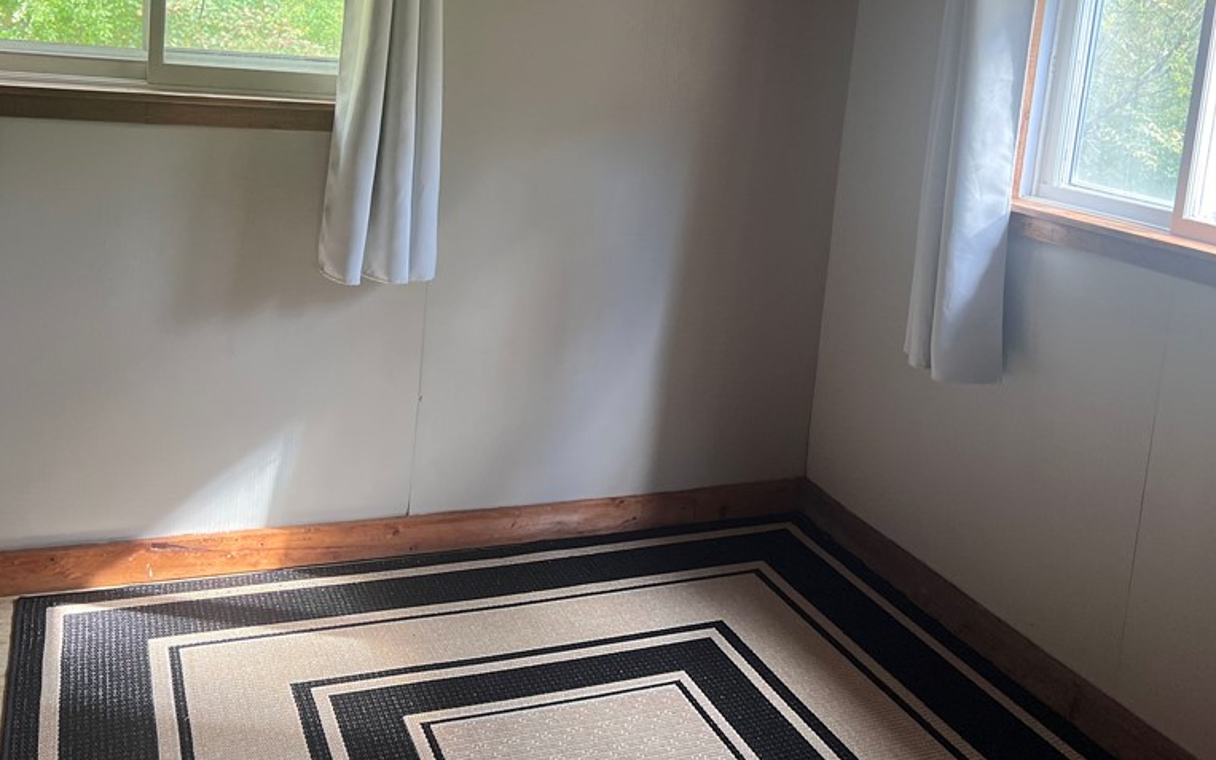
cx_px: 690
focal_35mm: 37
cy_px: 175
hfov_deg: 52.6
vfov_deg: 33.6
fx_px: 1226
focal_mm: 5.7
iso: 125
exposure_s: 1/113
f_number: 1.5
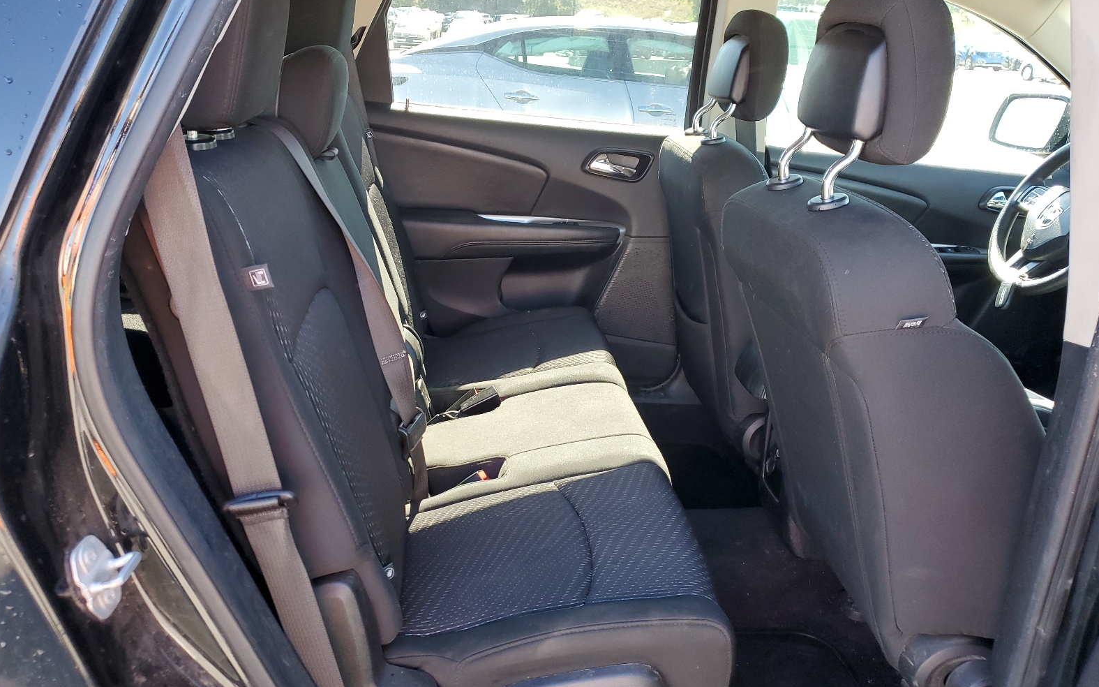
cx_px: 551
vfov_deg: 44.5
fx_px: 839
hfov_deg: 66.5
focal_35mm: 28
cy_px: 381
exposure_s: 1/120
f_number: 1.5
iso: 59
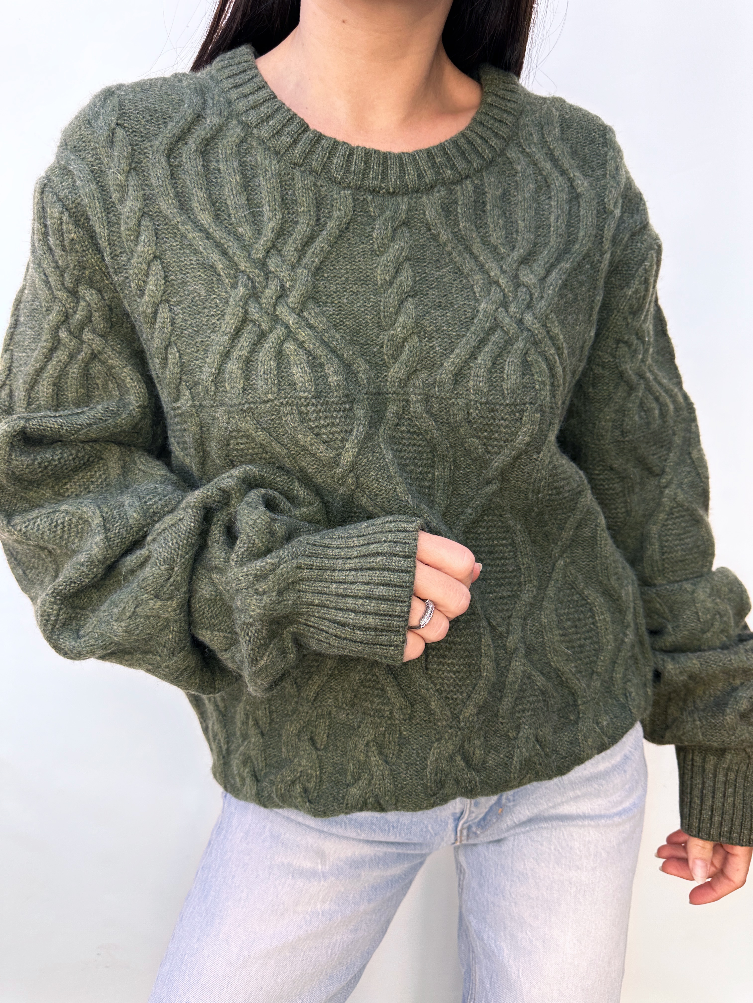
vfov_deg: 71.6
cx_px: 376
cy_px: 502
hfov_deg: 56.8
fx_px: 696
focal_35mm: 24
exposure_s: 1/256
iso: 80
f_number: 1.78
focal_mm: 6.86
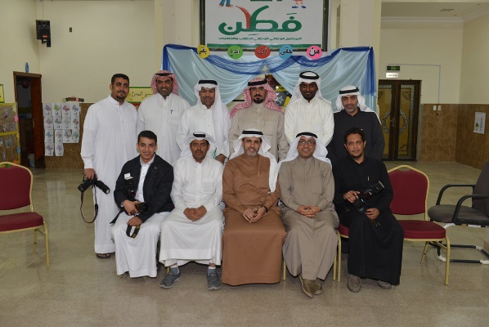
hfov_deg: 58.7
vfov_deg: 41.2
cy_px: 164
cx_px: 244
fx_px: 435
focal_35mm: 32
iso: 500
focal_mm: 32
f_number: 4.5
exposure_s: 1/100
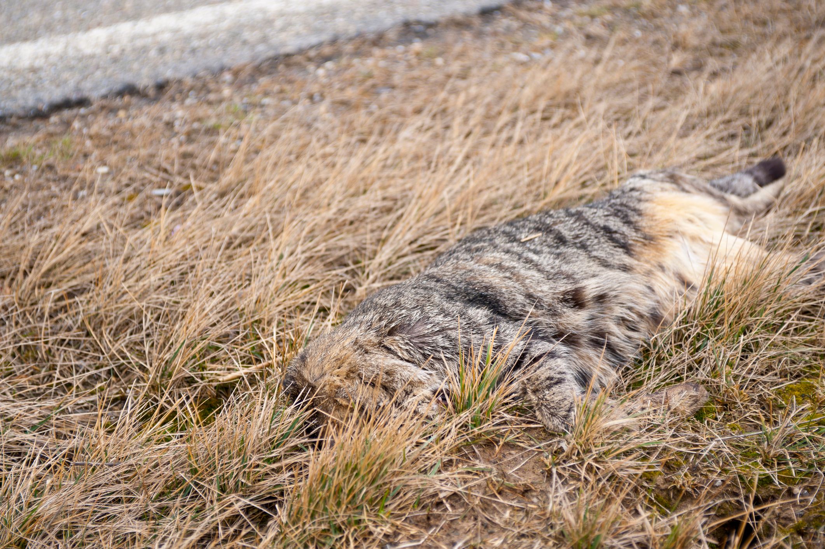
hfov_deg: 23.9
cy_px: 274
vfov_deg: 16.1
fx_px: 1947
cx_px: 412
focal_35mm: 85
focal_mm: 85
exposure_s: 1/125
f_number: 5.6
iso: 200
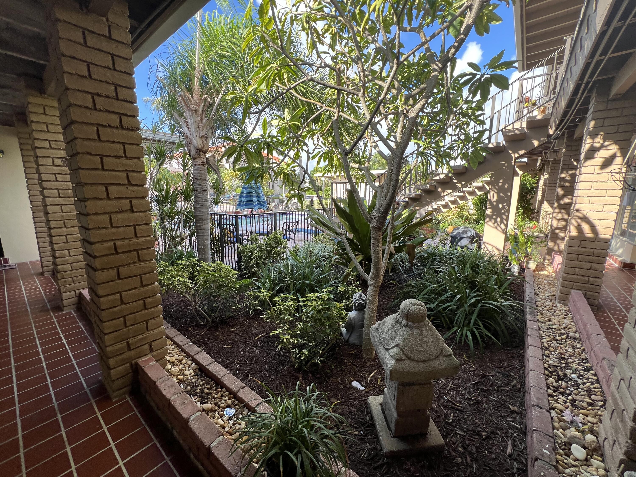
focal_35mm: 13
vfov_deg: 89.9
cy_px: 238
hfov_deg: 106.2
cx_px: 318
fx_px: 239
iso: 32
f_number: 1.8
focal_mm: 1.57
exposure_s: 1/175
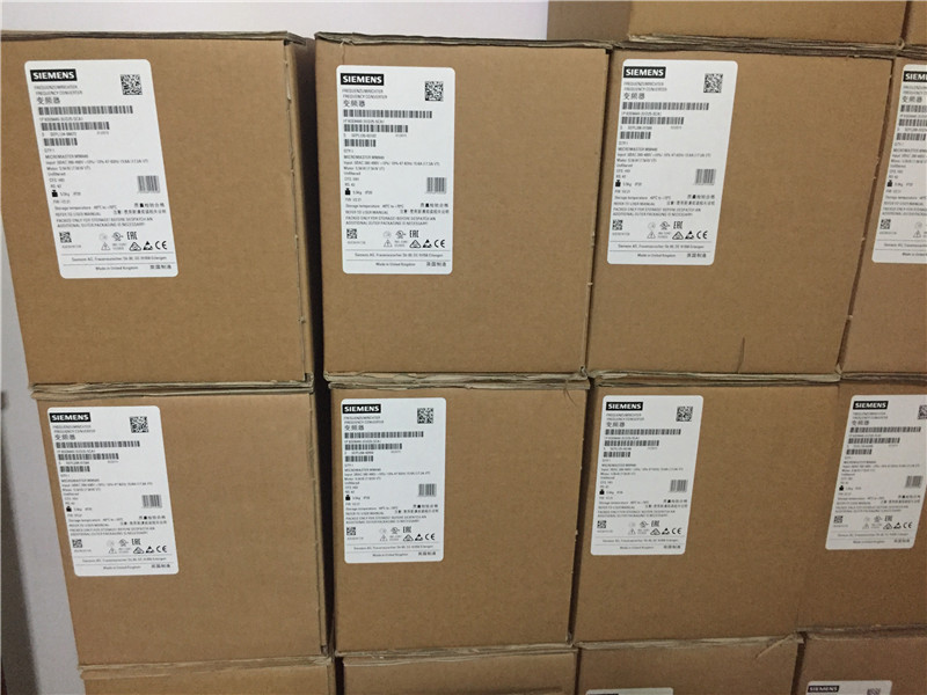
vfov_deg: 48.2
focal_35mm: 29
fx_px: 777
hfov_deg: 61.7
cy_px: 348
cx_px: 464
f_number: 2.2
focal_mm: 4.15
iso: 250
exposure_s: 1/20
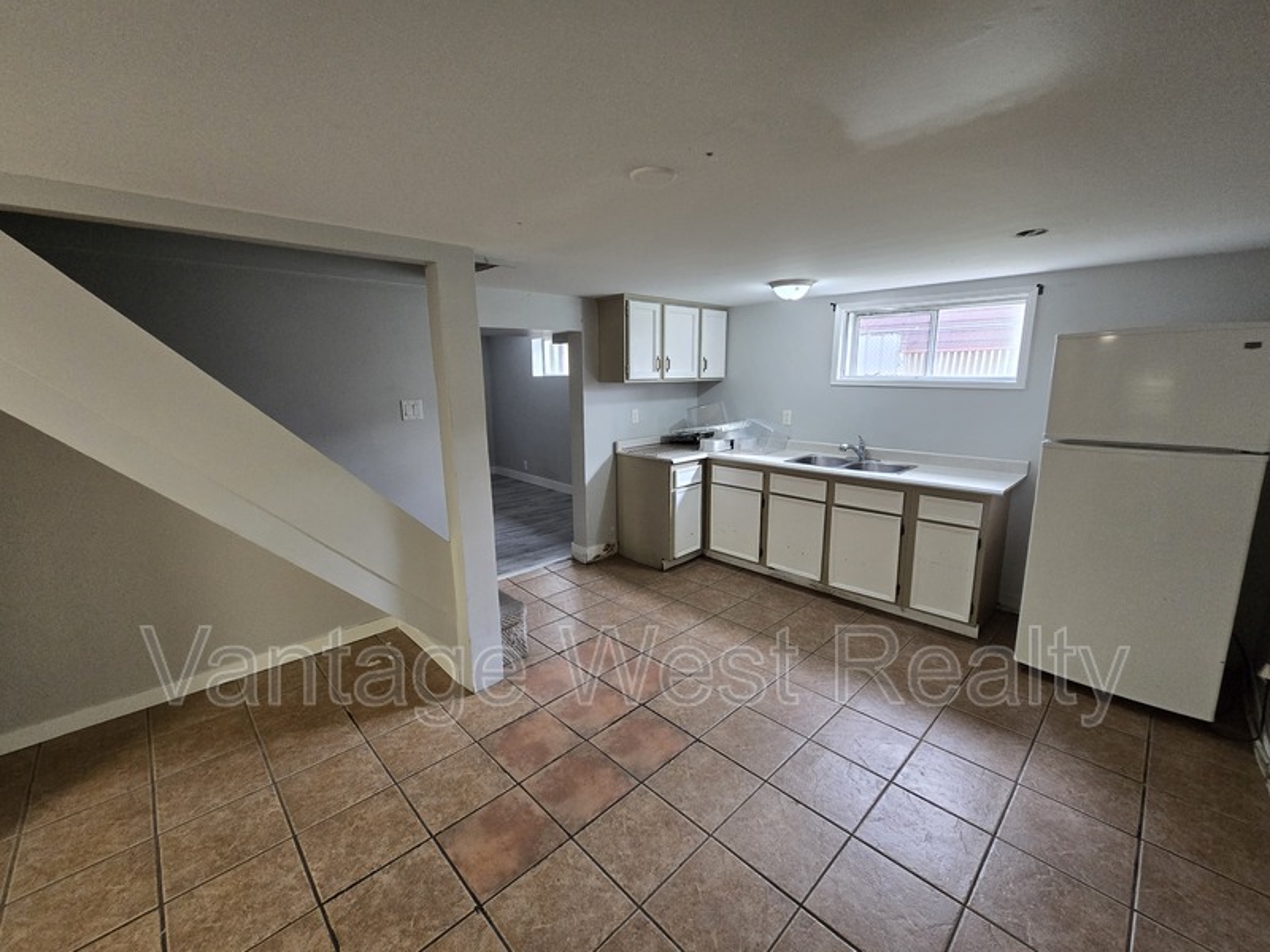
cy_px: 476
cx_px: 635
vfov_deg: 89.9
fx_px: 477
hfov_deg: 106.2
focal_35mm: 13
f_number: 2.2
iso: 400
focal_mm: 2.2
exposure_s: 1/60
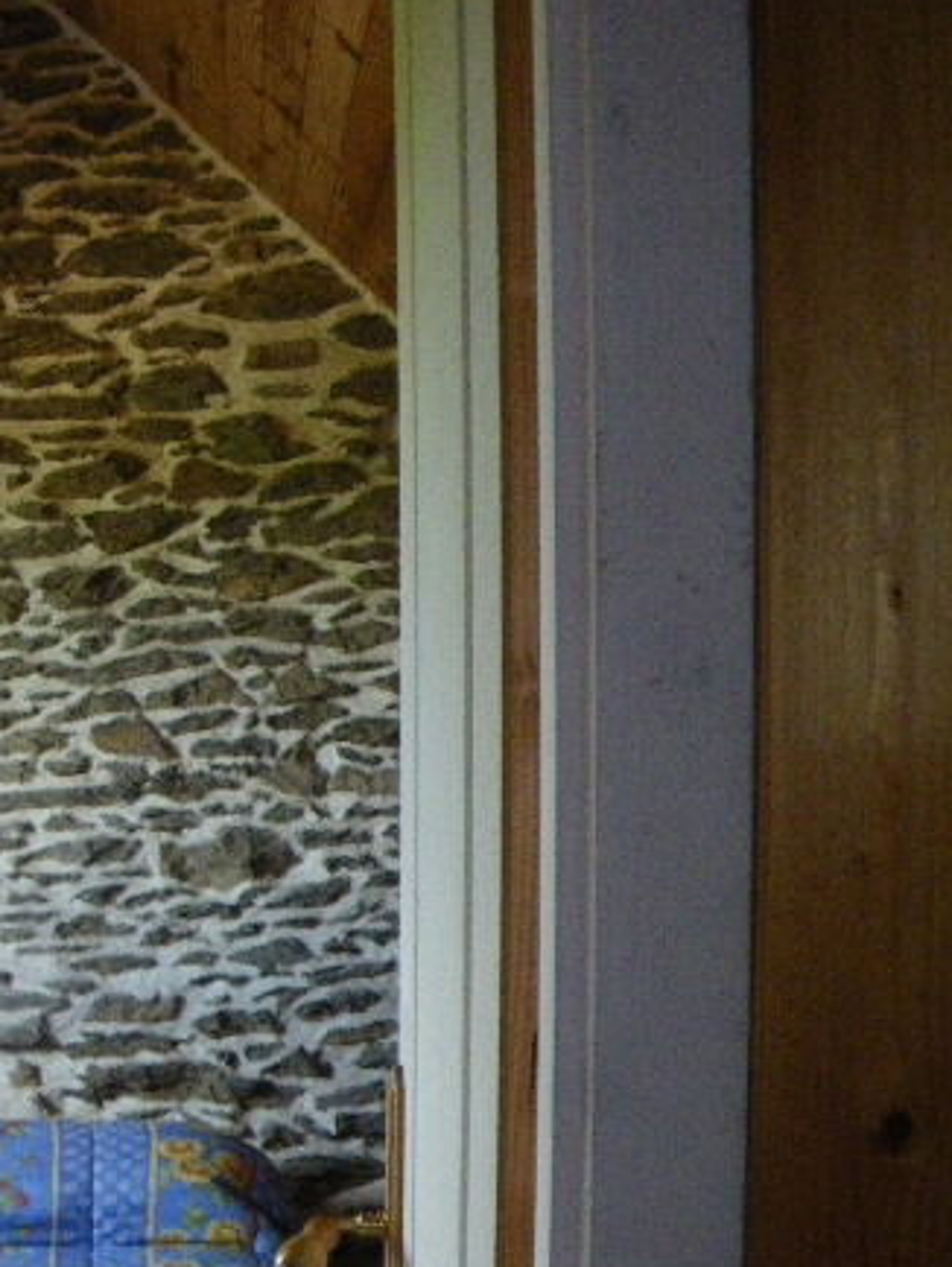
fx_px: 2418
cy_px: 925
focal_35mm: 66
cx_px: -304
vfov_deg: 29.0
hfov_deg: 20.3
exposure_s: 1/30
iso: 400
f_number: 3.5
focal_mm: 5
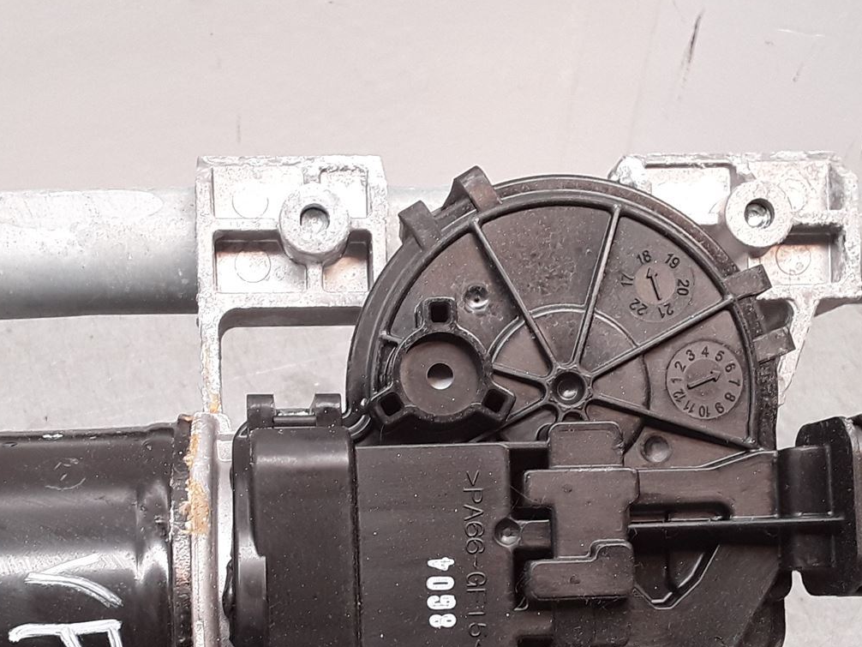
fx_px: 1420
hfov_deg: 33.7
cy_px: 526
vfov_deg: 25.2
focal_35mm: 57
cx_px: 373
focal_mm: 2.91
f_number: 1.9
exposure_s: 1/50
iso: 64
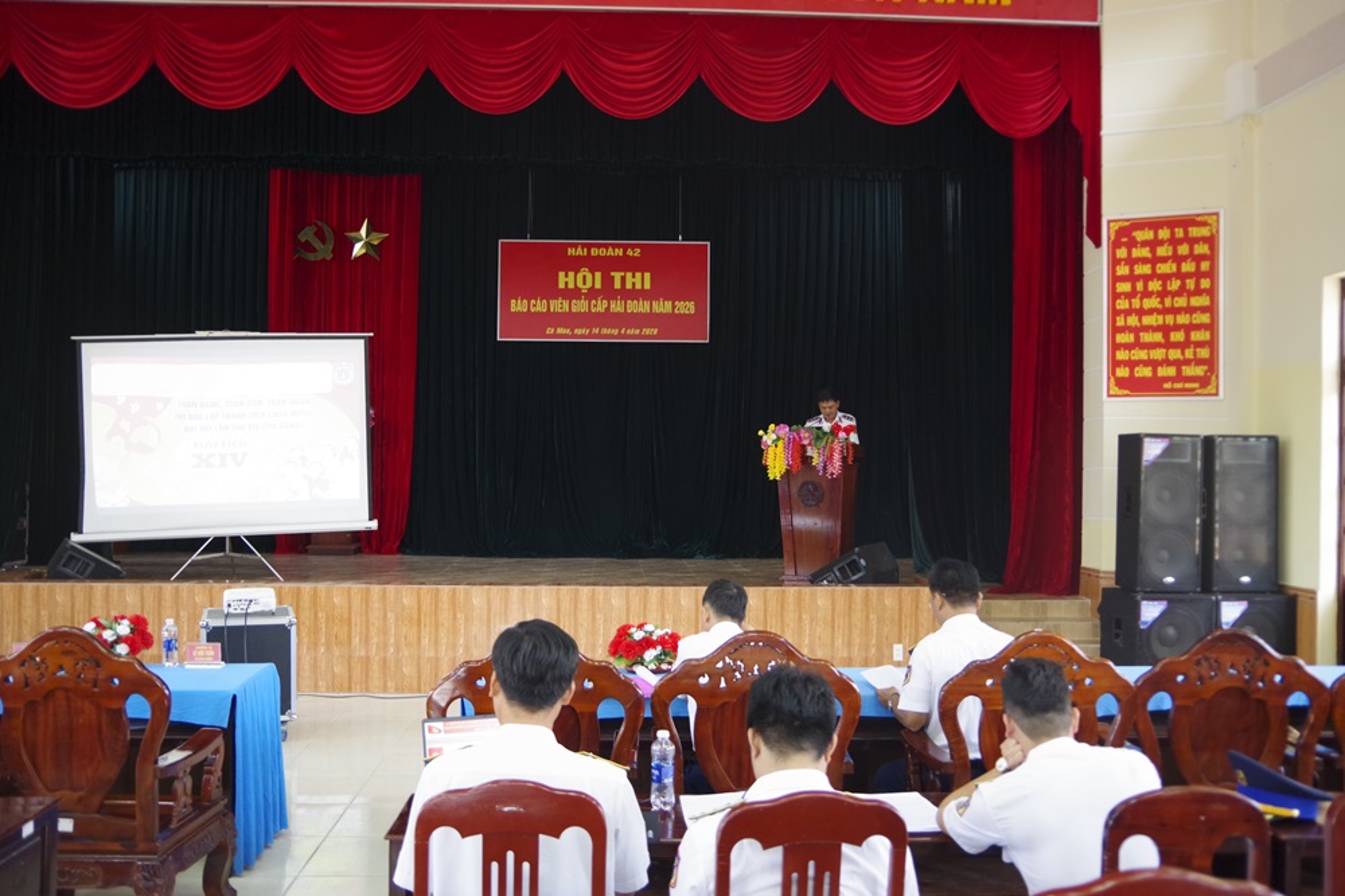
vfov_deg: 42.3
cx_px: 672
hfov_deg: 60.3
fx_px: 1158
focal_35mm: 31
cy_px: 448
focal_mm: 21
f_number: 4
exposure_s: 1/80
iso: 1600
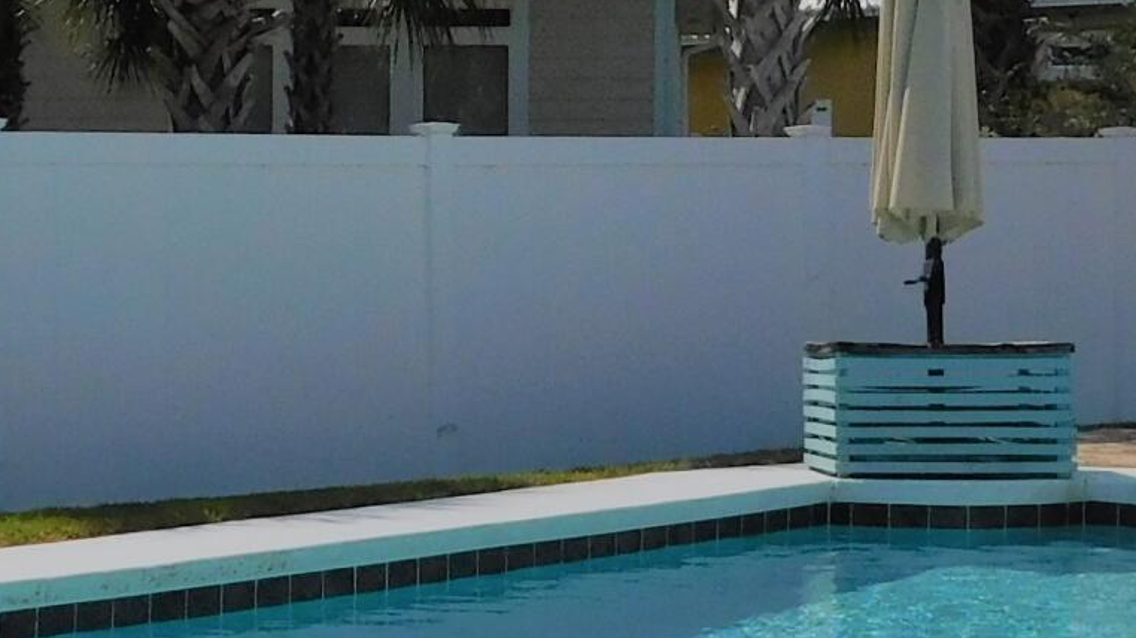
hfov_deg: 20.8
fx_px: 3101
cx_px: 526
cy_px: 182
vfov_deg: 11.7
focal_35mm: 103
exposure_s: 1/1000
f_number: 6
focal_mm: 4.1
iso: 125
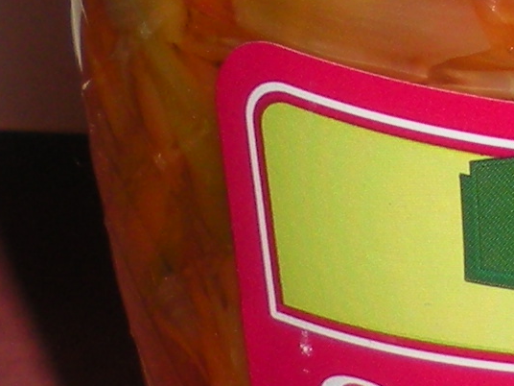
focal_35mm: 245
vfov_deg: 6.1
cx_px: 416
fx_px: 3638
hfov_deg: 8.1
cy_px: 228
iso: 64
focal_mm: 6.3
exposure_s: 1/60
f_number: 3.5
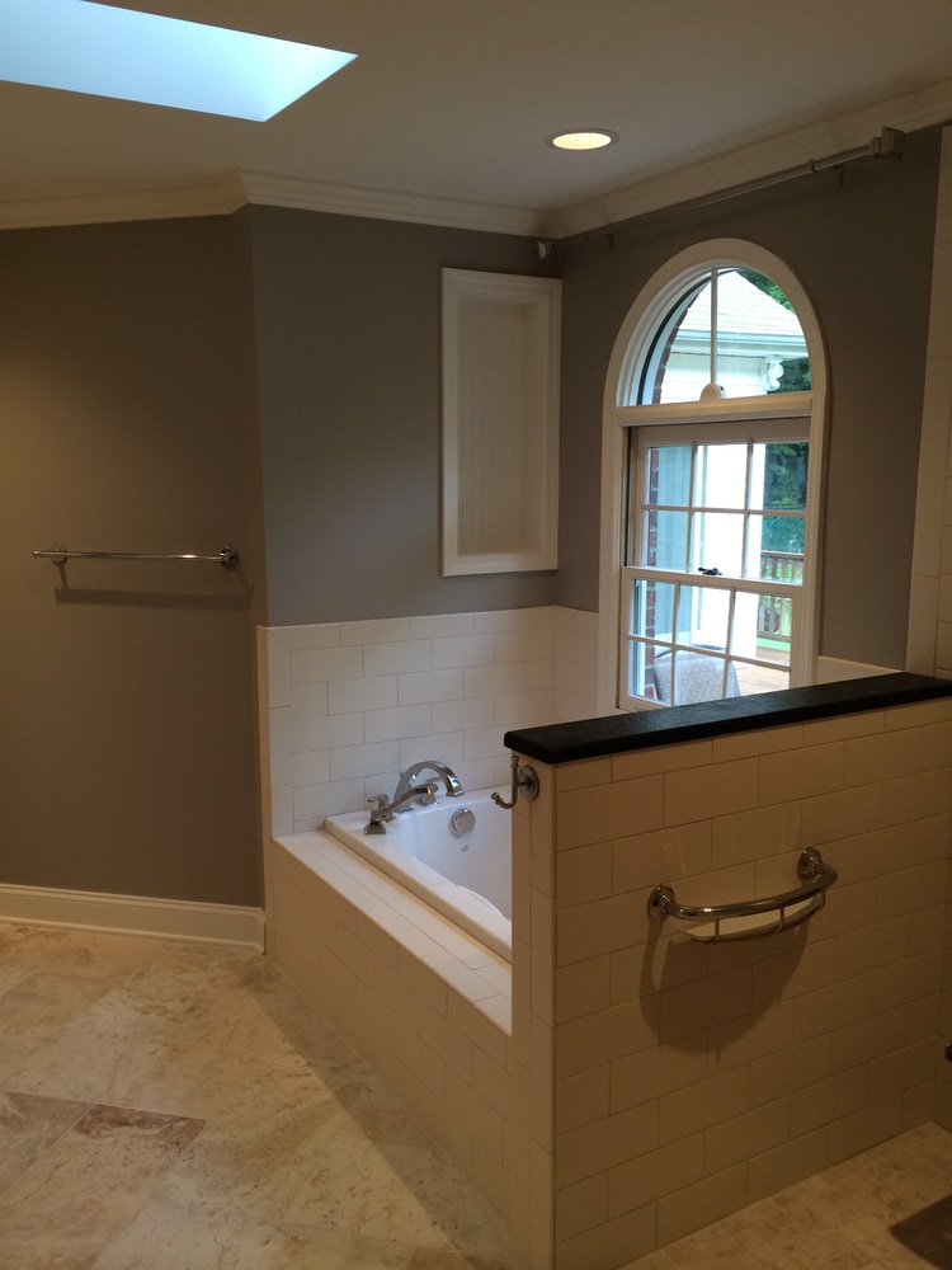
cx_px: 476
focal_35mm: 30
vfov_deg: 60.0
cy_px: 635
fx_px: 1100
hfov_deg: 46.8
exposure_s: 1/40
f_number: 2.2
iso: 40
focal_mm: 4.12
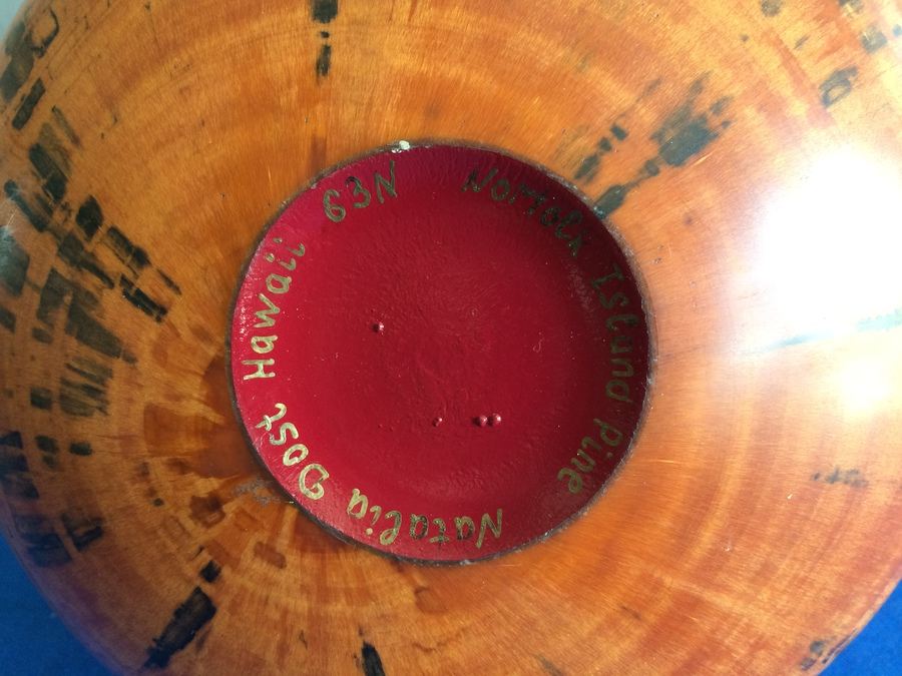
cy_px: 338
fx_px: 756
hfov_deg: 61.7
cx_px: 451
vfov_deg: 48.2
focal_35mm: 29
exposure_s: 1/30
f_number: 2.2
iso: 80
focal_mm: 4.15
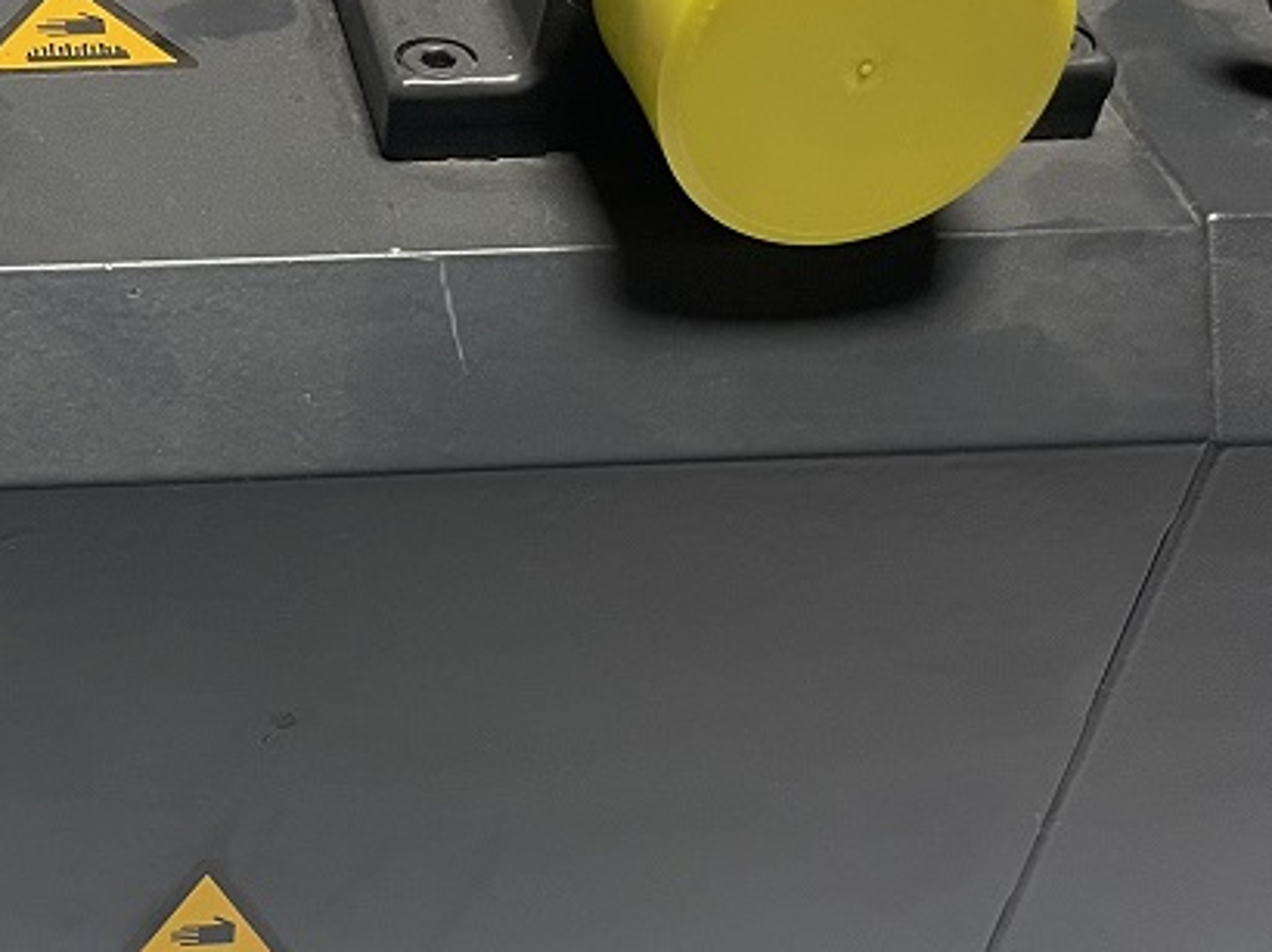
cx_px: 87
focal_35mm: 61
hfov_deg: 30.1
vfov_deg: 23.5
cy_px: 800
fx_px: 2240
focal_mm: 5.1
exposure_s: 1/50
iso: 100
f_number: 1.6
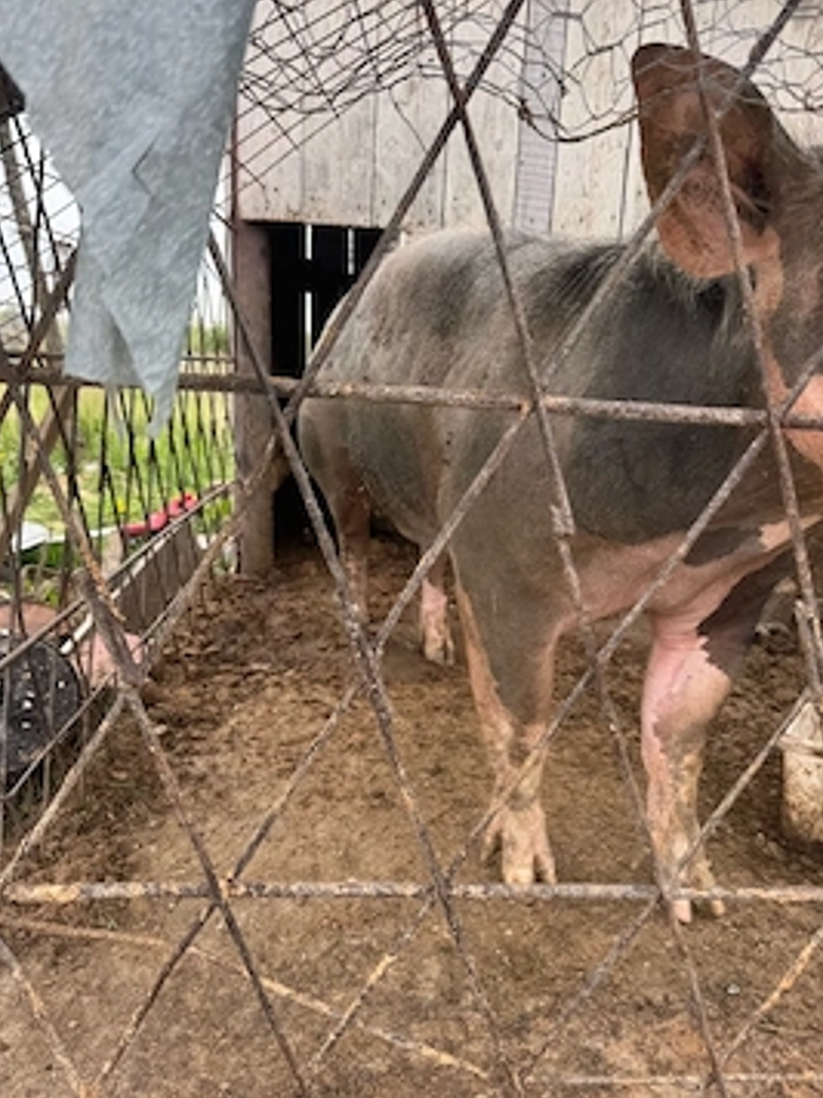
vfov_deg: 65.2
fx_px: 856
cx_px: 456
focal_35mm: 27
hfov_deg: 51.3
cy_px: 598
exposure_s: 1/604
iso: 80
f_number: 1.78
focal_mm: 6.76
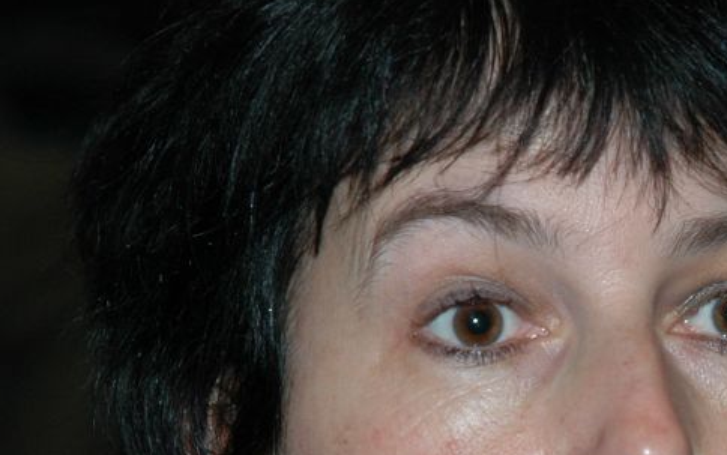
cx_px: 721
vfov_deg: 4.0
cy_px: 527
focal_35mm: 332
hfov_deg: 6.3
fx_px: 6581
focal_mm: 70
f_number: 4.5
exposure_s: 1/60
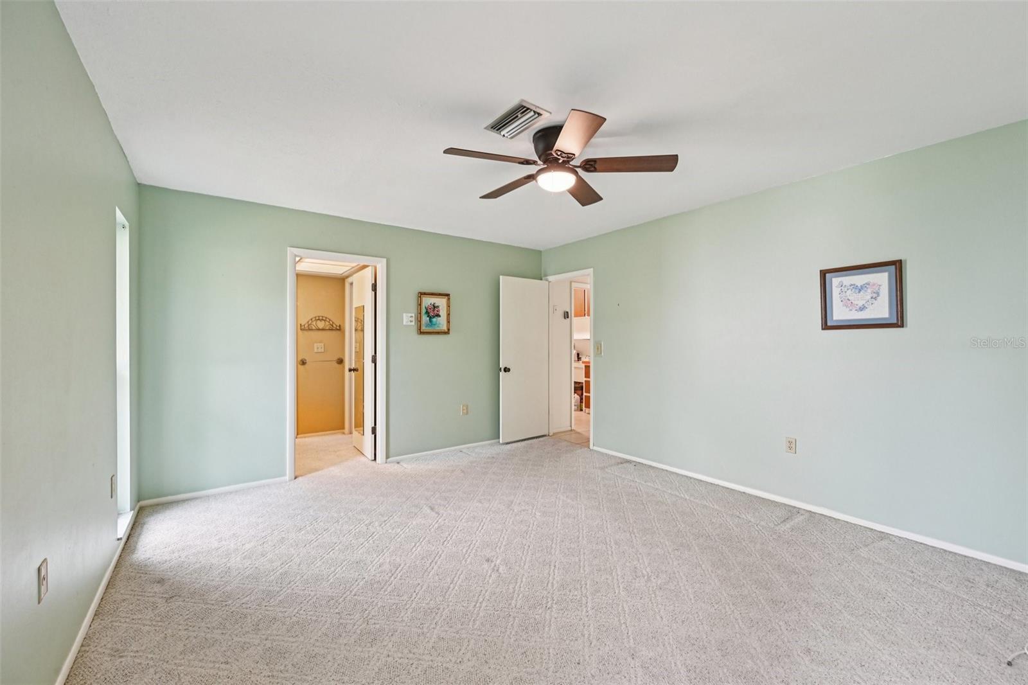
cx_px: 514
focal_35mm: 14
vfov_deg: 81.2
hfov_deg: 104.3
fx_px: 400
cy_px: 342
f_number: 8
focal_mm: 14
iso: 400
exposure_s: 1/15
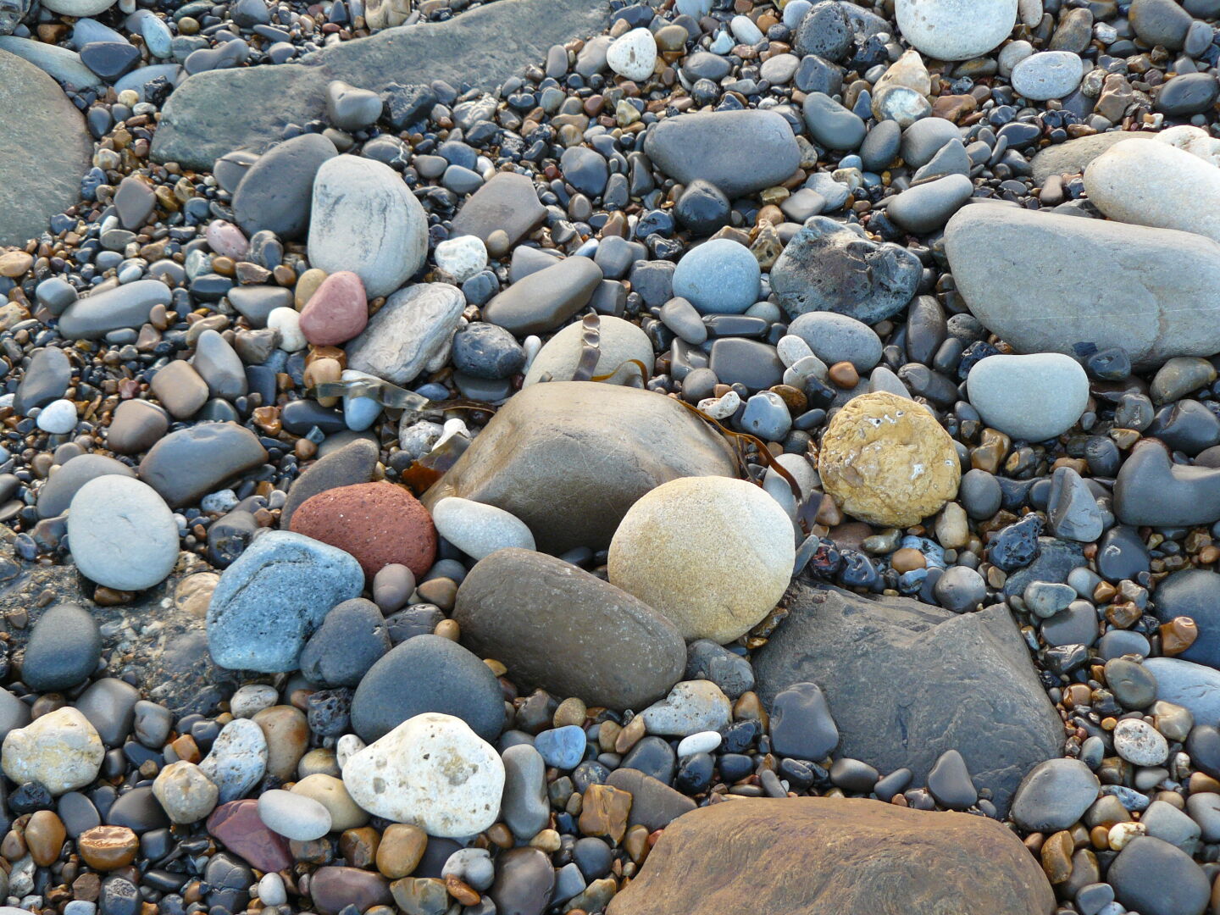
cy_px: 458
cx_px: 610
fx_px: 1833
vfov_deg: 28.0
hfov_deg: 36.8
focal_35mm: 52
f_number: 2.8
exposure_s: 1/50
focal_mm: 8.7
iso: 100
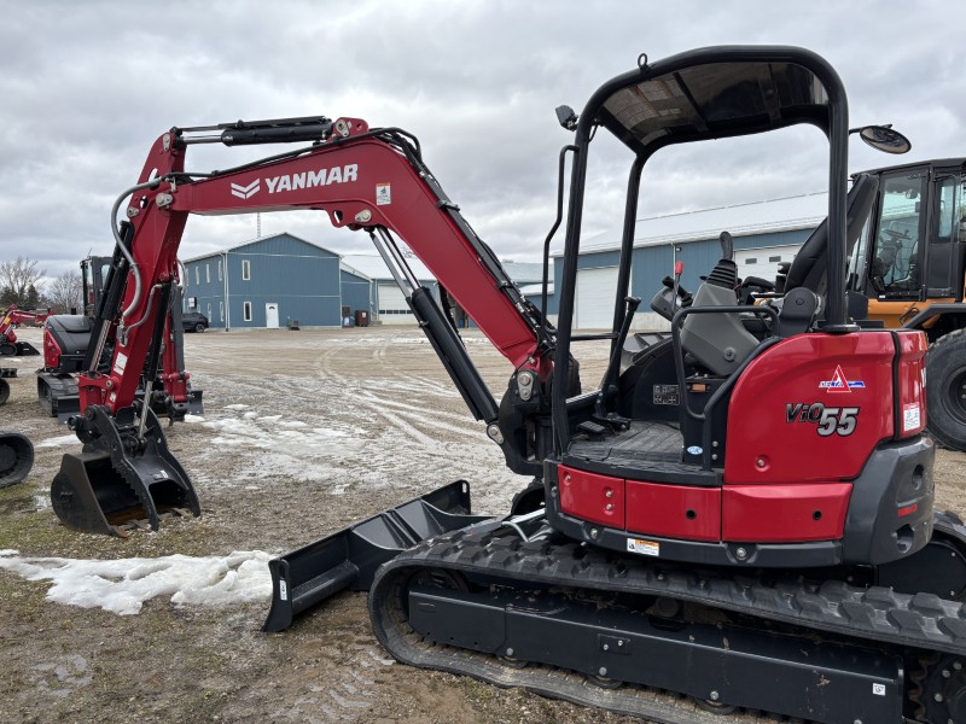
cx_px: 483
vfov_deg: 53.1
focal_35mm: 26
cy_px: 362
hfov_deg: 67.3
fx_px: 726
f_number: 1.6
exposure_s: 1/1695
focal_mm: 5.96
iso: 50
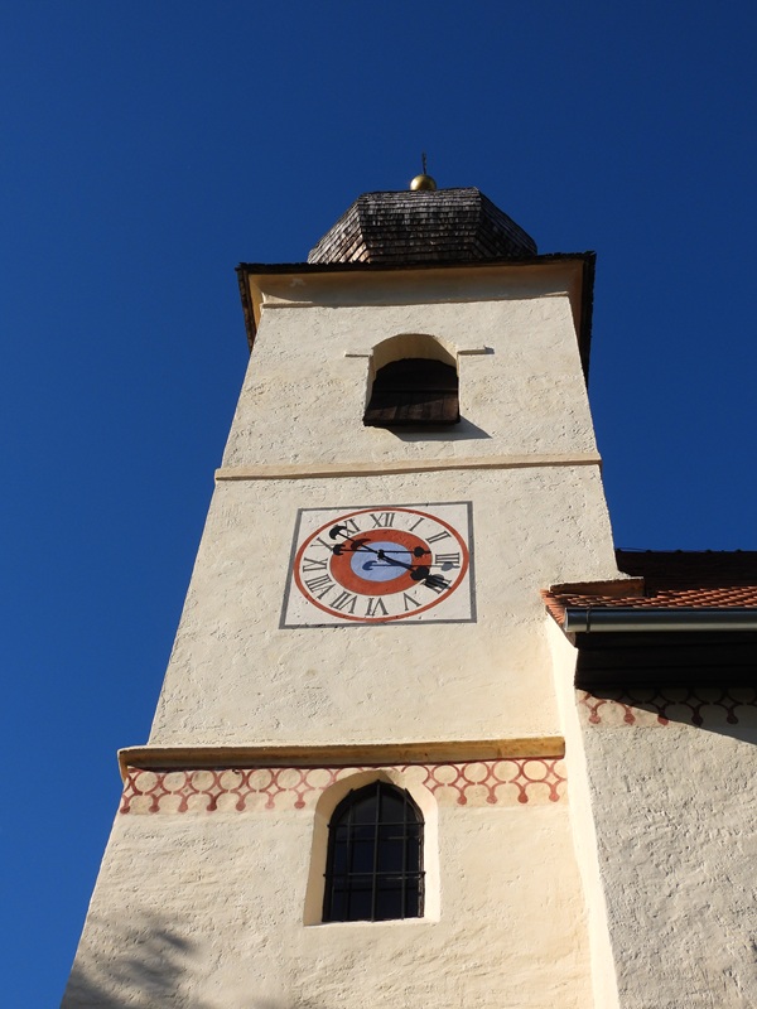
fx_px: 1166
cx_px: 378
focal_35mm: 40
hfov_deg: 36.0
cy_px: 504
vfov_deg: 46.8
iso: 100
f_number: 3.5
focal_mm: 7.1
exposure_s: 1/1600
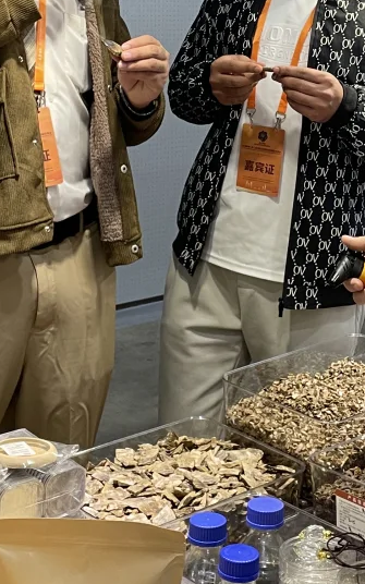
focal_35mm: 74
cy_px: 127
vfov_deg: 27.4
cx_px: 266
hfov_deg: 17.5
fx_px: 1178
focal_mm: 4.2
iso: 64
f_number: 1.6
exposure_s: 1/50
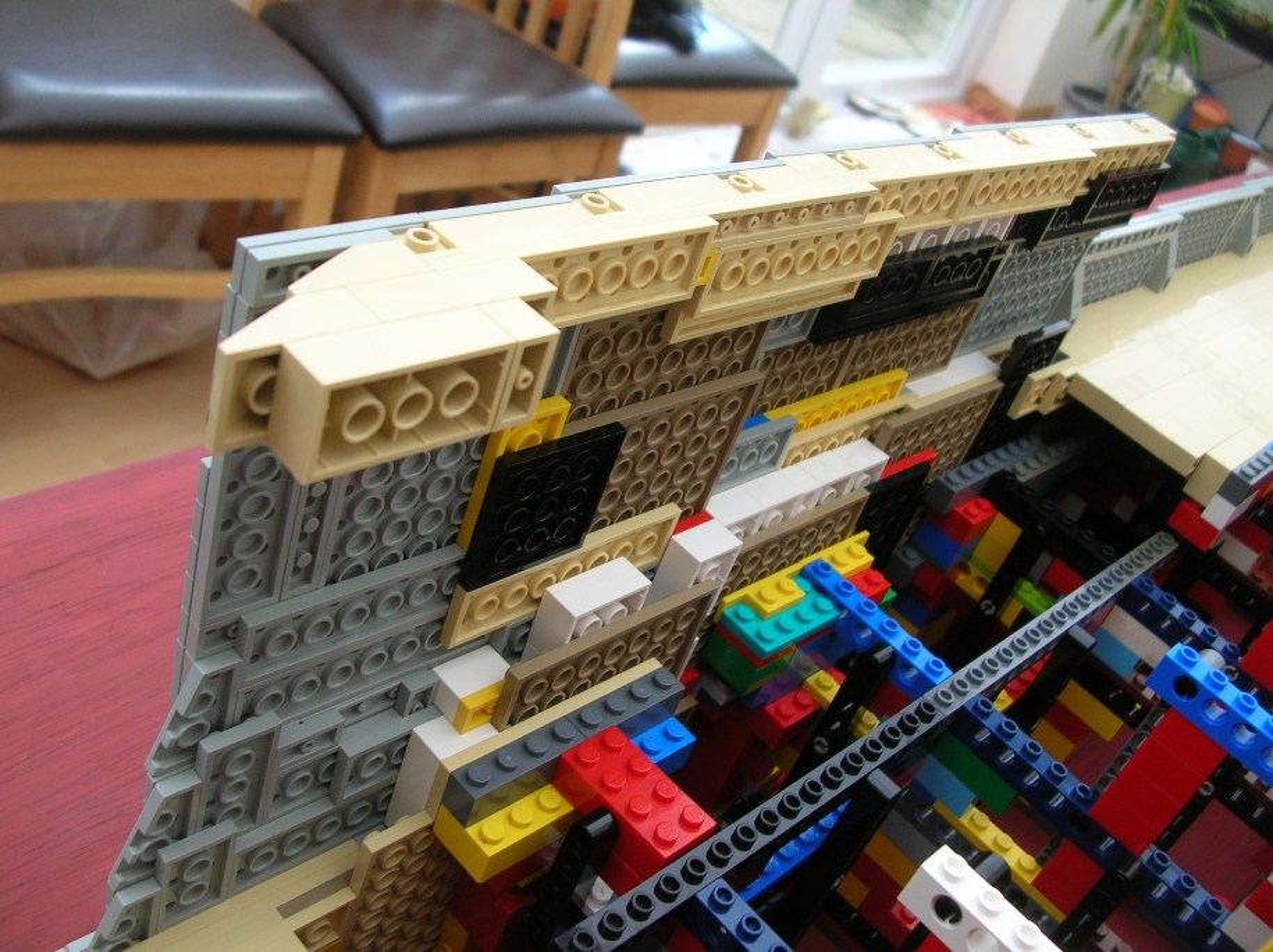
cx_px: 636
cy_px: 476
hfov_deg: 52.7
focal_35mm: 35
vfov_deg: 40.7
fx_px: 1286
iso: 50
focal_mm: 5.8
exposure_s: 1/22.2
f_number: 2.8
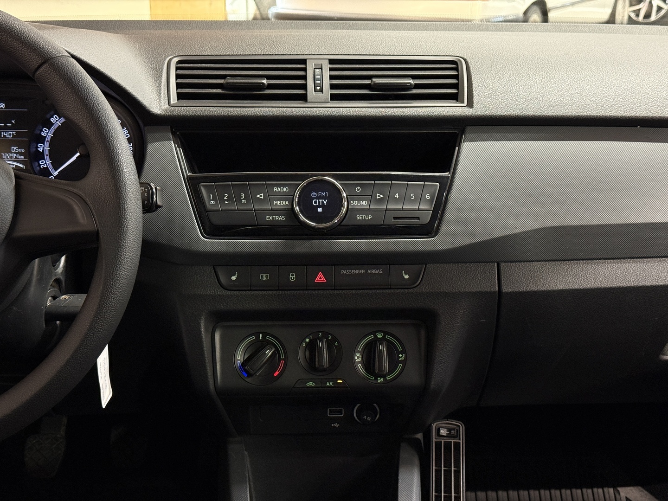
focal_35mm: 48
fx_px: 926
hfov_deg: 39.7
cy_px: 250
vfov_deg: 30.3
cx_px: 334
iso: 250
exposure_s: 1/55
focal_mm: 6.76
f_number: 1.78
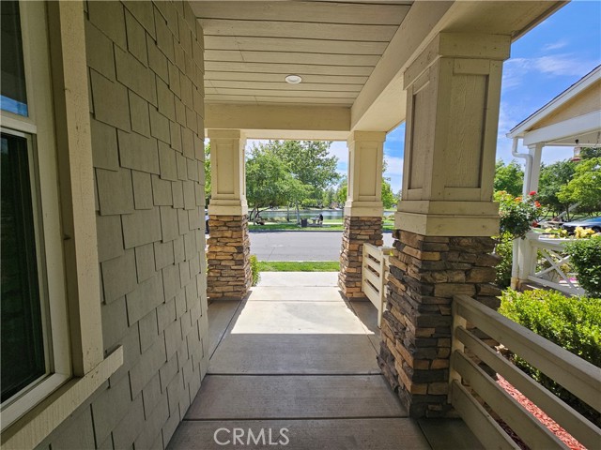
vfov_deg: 89.9
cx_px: 300
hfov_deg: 106.2
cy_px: 225
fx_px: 226
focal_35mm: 13
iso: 50
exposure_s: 1/1142
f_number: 2.2
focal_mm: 2.2
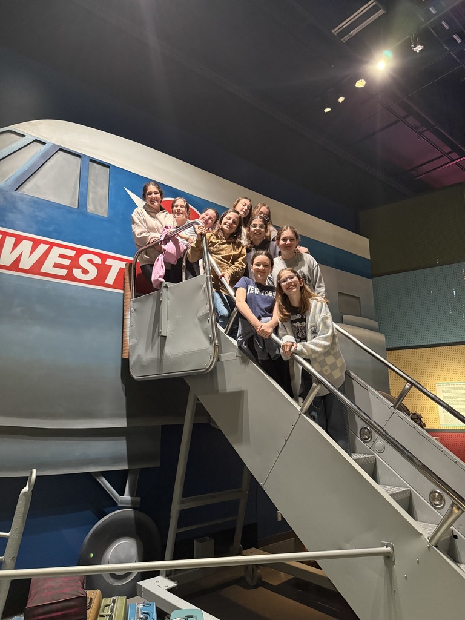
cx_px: 232
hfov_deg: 56.8
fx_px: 430
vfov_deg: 71.6
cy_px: 310
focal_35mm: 24
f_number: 1.78
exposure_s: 1/60
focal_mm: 6.76
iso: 800
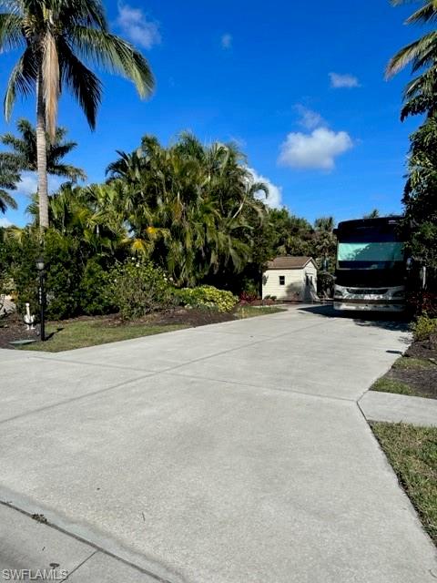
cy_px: 292
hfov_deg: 56.8
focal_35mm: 24
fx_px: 404
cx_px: 218
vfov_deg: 71.6
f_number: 1.78
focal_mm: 6.86
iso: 80
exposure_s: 1/8929
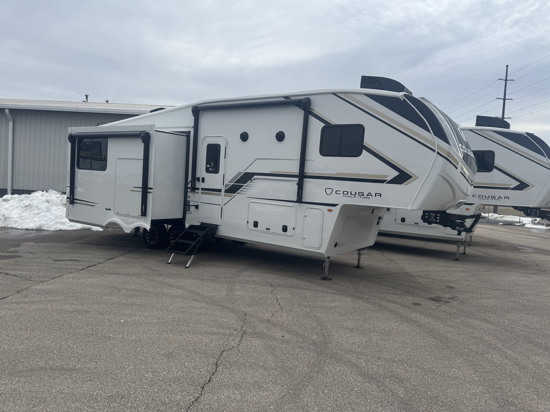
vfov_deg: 56.8
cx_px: 275
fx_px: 381
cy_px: 206
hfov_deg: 71.6
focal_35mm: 24
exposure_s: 1/2105
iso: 80
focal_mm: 6.76
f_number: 1.78
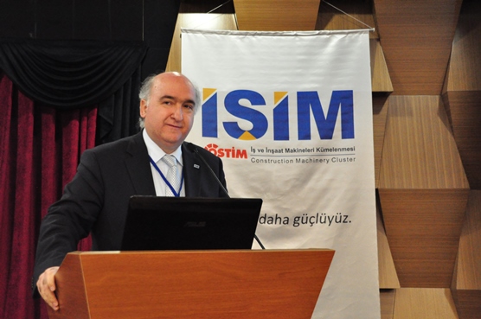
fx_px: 680
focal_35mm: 51
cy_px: 160
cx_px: 240
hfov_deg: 38.9
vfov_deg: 26.4
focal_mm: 34
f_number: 5
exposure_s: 1/50
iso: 3200
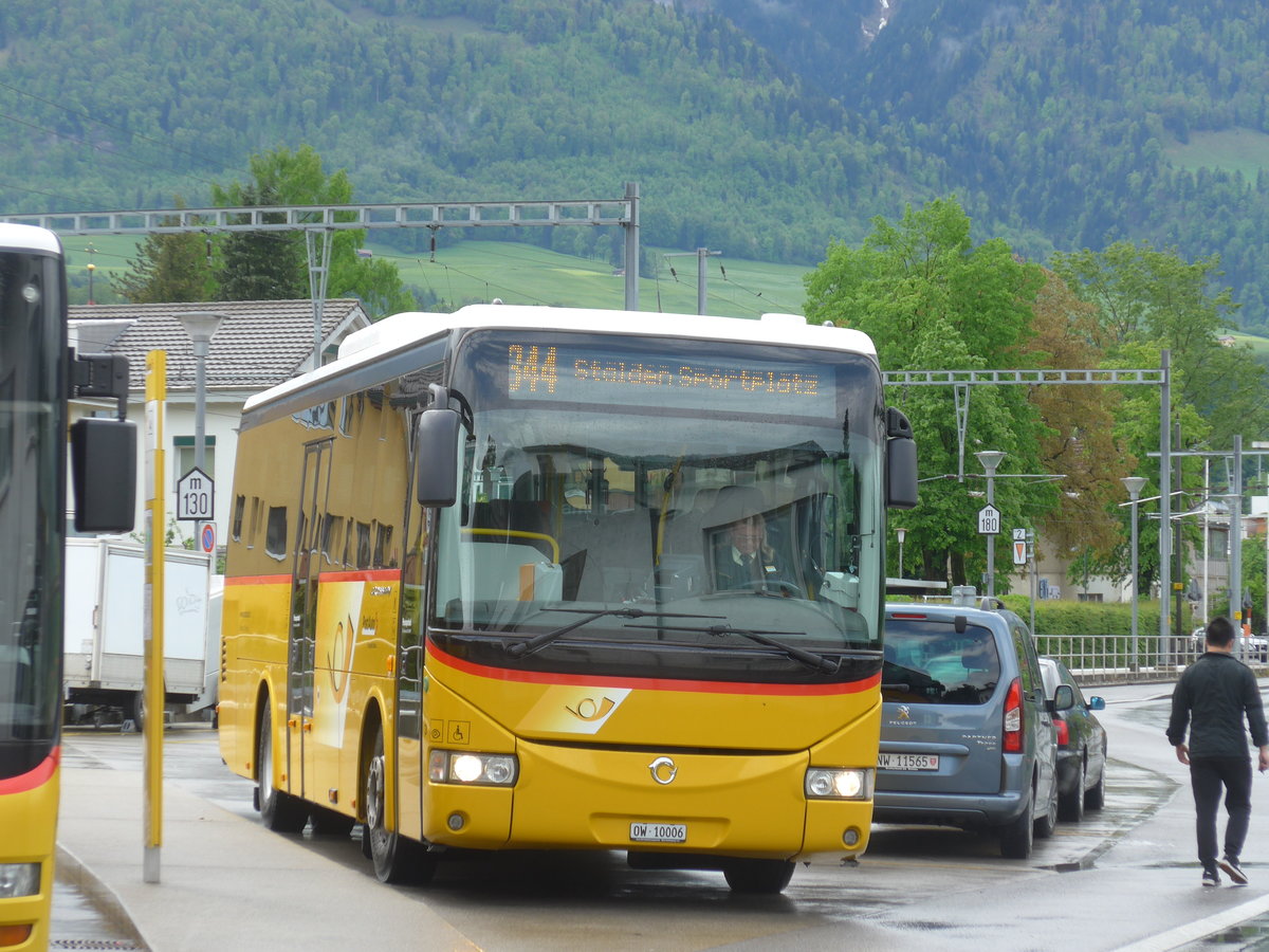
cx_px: 634
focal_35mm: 117
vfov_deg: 12.7
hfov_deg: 16.8
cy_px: 476
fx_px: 4289
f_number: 5
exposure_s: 1/160
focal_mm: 22.9
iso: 80
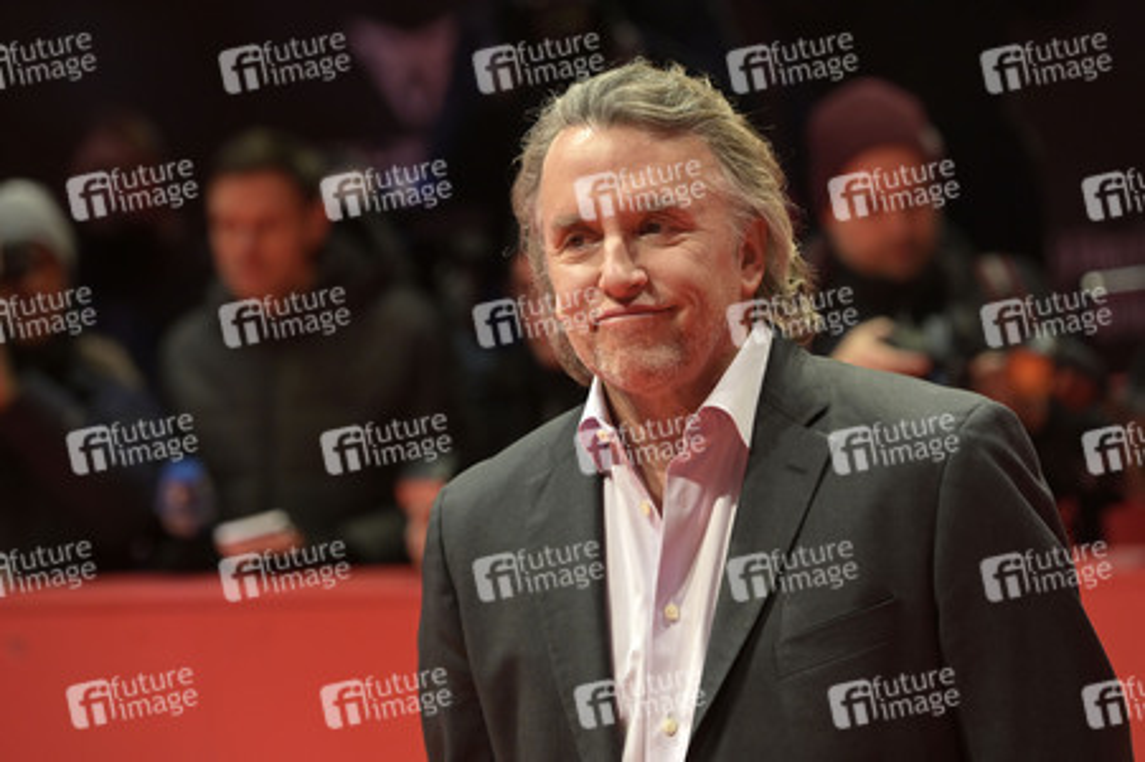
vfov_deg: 9.1
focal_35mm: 150
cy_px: 381
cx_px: 572
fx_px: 4767
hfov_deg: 13.7
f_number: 4.5
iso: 2000
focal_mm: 150
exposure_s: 1/250
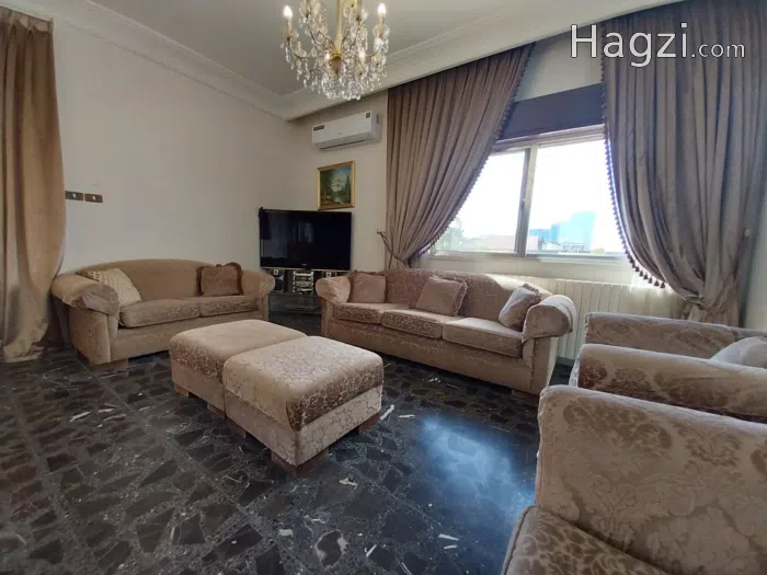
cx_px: 384
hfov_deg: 106.2
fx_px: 288
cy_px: 288
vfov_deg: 89.9
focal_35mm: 13
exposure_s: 1/100
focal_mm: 1.3
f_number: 2.2
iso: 100
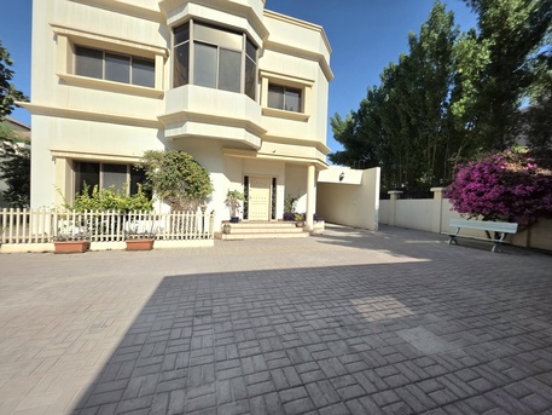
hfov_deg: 106.2
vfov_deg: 89.9
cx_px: 276
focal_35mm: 13
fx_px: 207
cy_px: 208
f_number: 1.9
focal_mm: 2.2
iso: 40
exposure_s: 1/5000
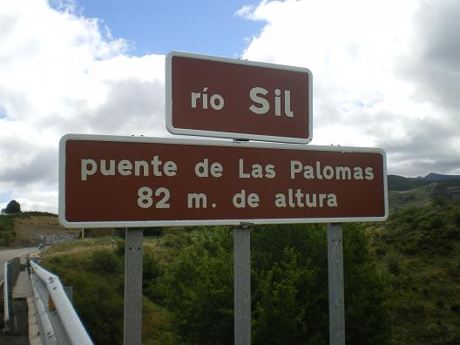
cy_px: 172
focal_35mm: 44
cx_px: 230
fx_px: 585
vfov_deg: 32.9
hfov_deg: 42.9
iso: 64
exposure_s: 1/400
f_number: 4.9
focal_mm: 7.4
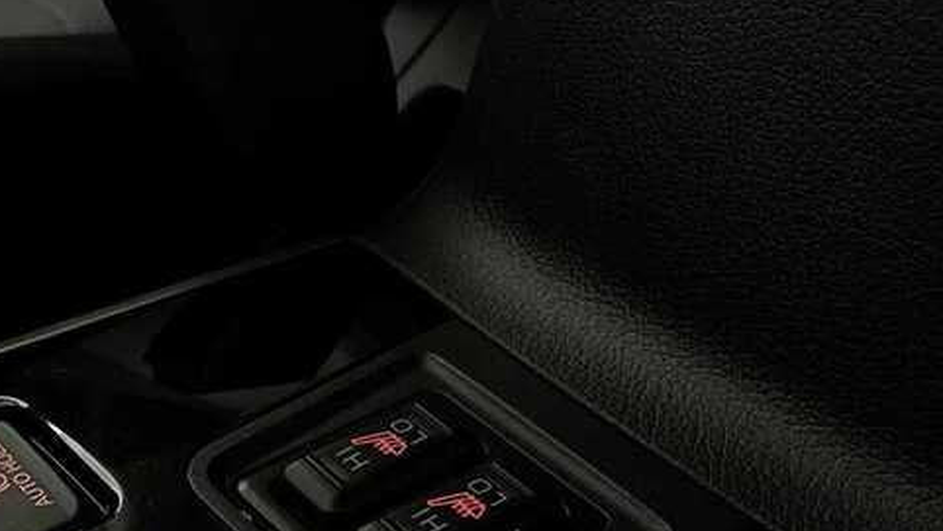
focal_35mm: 53
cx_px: 290
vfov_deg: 21.7
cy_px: 555
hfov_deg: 38.6
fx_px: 1326
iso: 500
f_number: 1.6
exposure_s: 1/50
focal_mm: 4.2
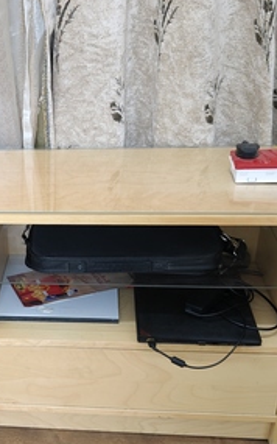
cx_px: 10
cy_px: 263
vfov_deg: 39.4
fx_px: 616
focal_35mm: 51
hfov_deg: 24.4
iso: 800
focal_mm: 5.59
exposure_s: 1/40
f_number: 1.8
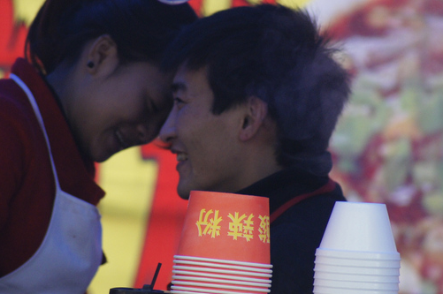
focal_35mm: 479
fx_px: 5888
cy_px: 152
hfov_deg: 4.3
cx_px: 208
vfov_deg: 2.9
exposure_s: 1/200
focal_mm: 250
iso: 1600
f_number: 5.6
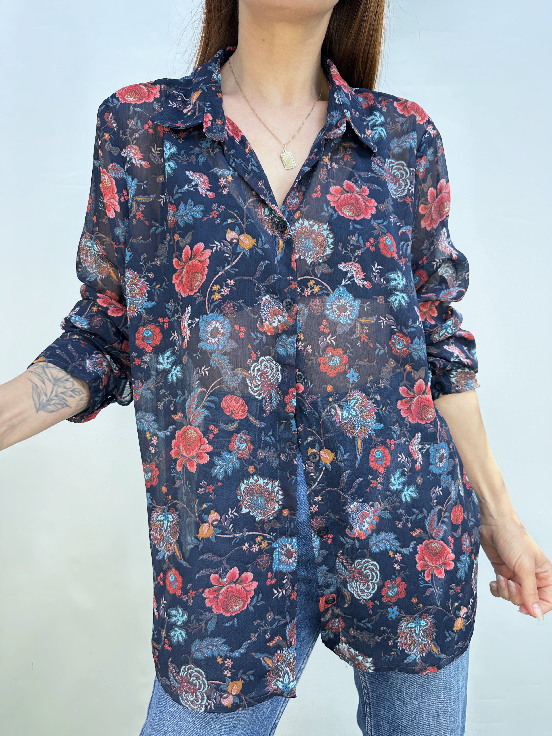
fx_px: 510
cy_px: 368
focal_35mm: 24
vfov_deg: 71.6
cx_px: 276
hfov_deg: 56.8
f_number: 1.78
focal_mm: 6.86
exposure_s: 1/161
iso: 80
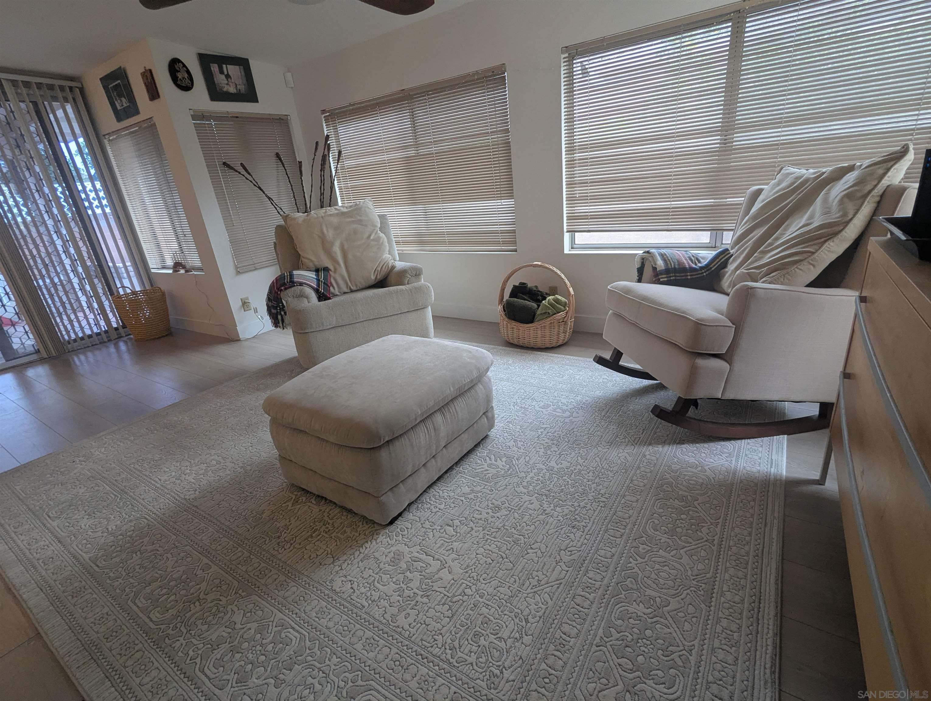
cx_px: 466
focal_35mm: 16
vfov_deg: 78.2
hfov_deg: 94.4
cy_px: 350
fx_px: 431
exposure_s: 1/120
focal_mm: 2.35
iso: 163
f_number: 2.2
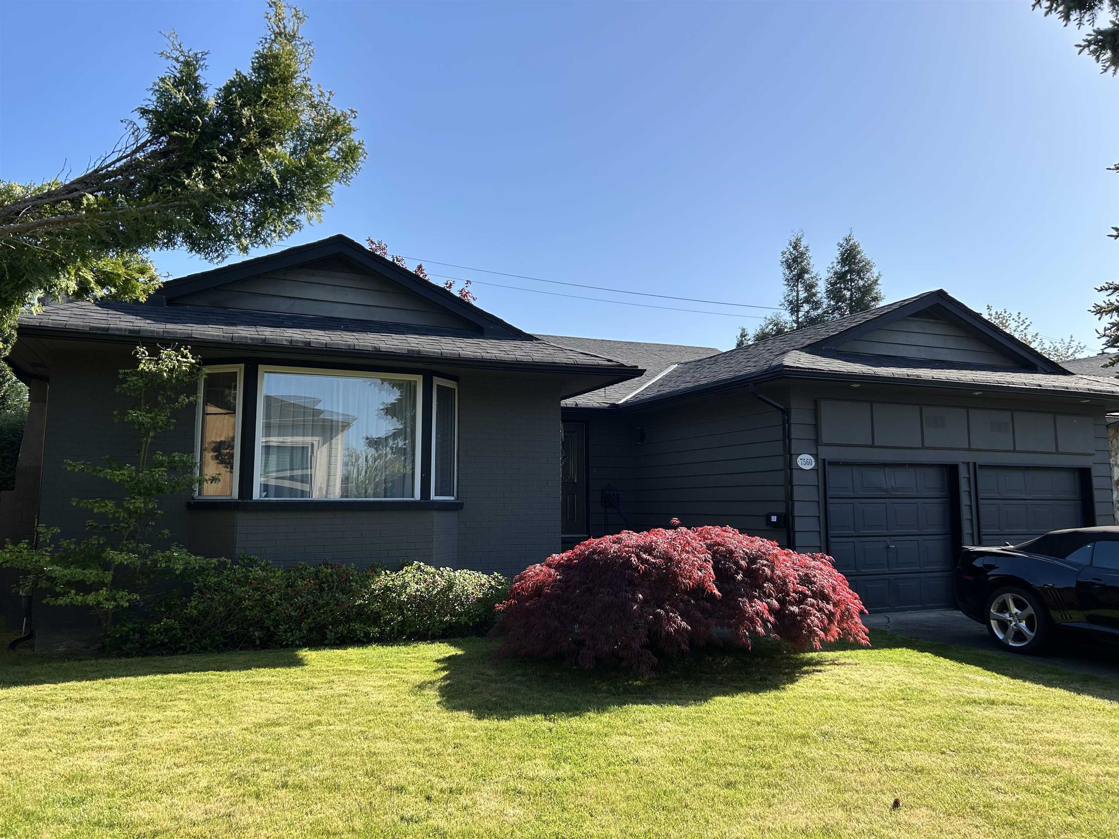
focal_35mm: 26
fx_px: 840
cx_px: 560
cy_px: 420
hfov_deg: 67.3
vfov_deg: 53.1
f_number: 1.5
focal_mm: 5.7
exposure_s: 1/3077
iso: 50
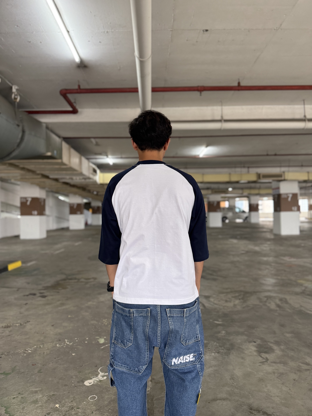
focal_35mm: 24
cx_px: 156
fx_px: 288
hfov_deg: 56.8
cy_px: 208
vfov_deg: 71.6
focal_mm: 6.76
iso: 320
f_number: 1.78
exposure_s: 1/100
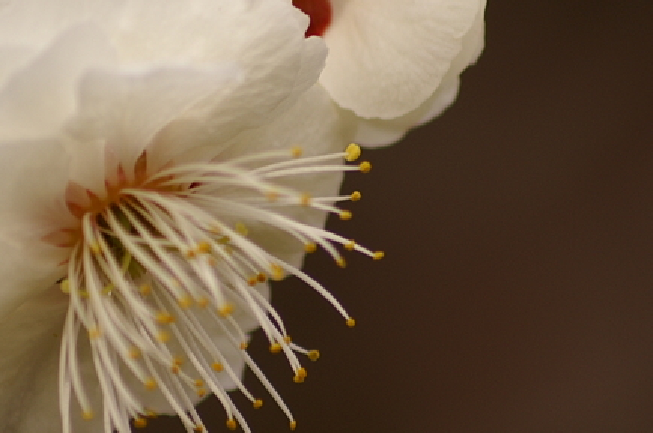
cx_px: 193
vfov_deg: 1.9
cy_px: 135
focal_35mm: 708
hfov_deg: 2.9
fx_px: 12823
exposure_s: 1/500
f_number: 5.6
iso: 125
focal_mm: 200
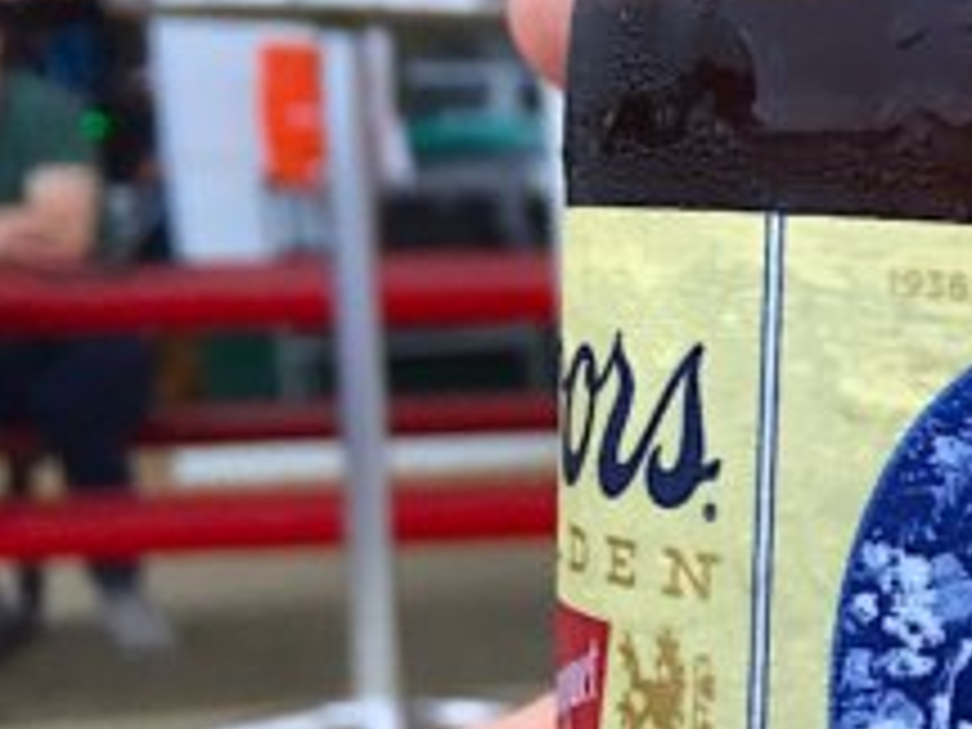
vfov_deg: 17.0
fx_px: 2415
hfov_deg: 20.2
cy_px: 594
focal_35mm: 86
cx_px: 1364
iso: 50
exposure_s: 1/30
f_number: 2.2
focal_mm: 4.15
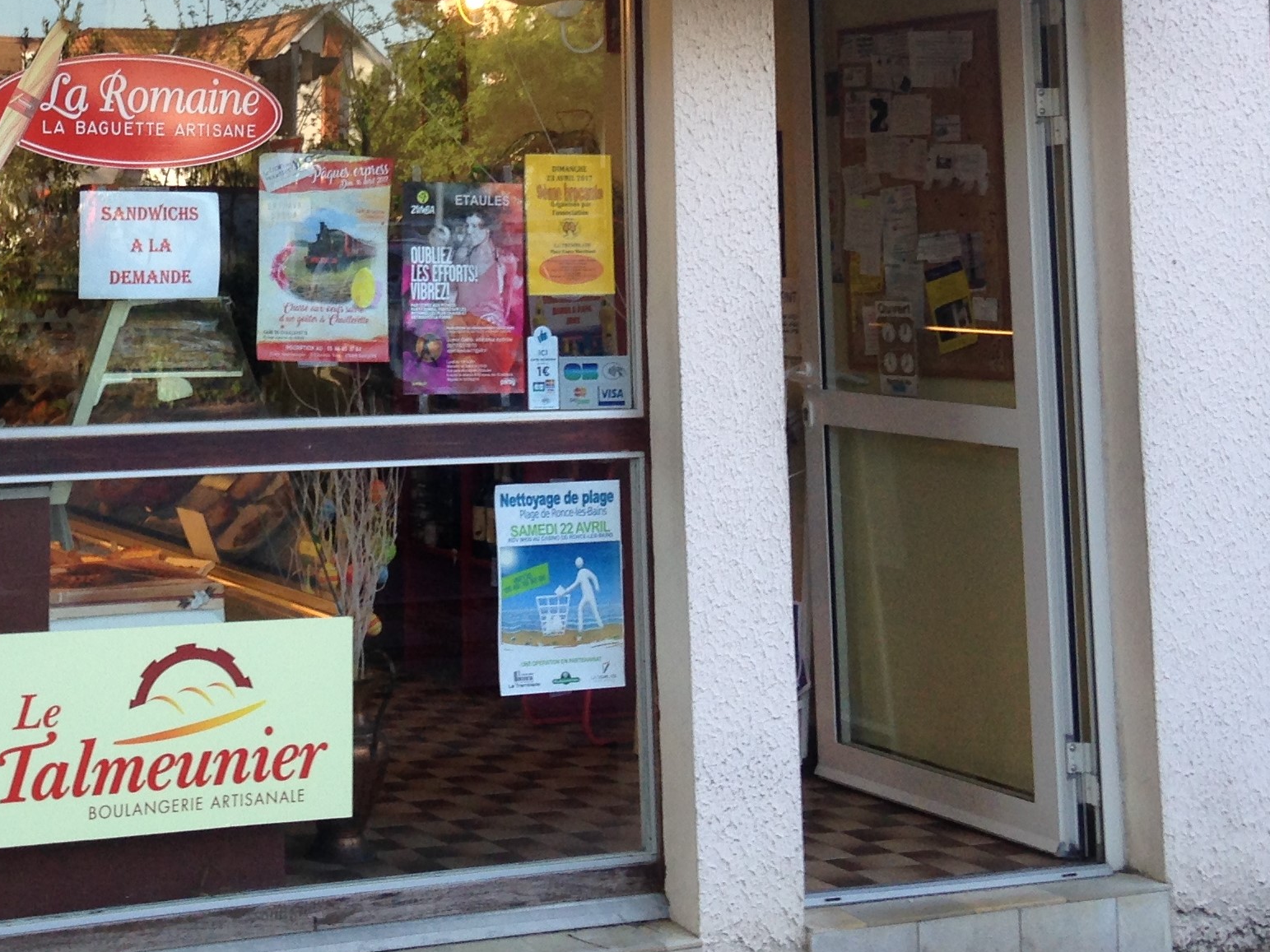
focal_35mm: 56
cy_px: 216
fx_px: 2054
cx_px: 333
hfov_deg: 33.7
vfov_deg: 25.7
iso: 50
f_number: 2.4
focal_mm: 4.12
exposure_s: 1/141
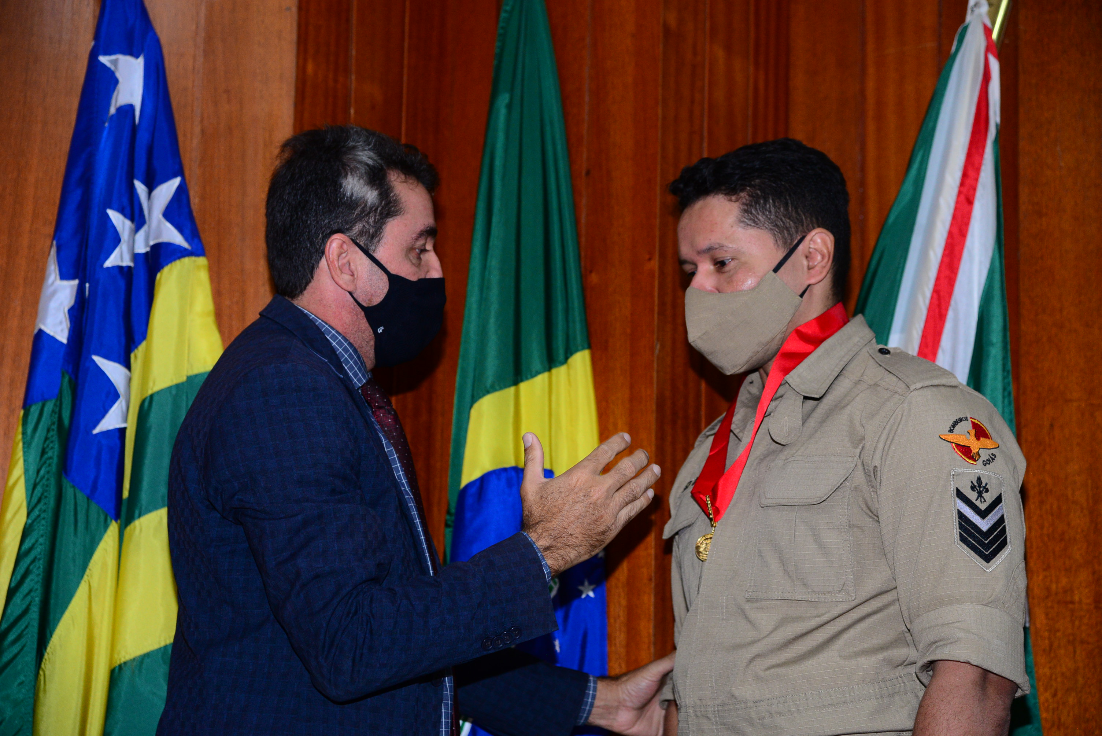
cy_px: 368
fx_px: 2511
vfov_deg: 16.7
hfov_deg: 24.8
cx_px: 551
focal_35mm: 82
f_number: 4.5
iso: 1600
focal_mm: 82
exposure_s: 1/125
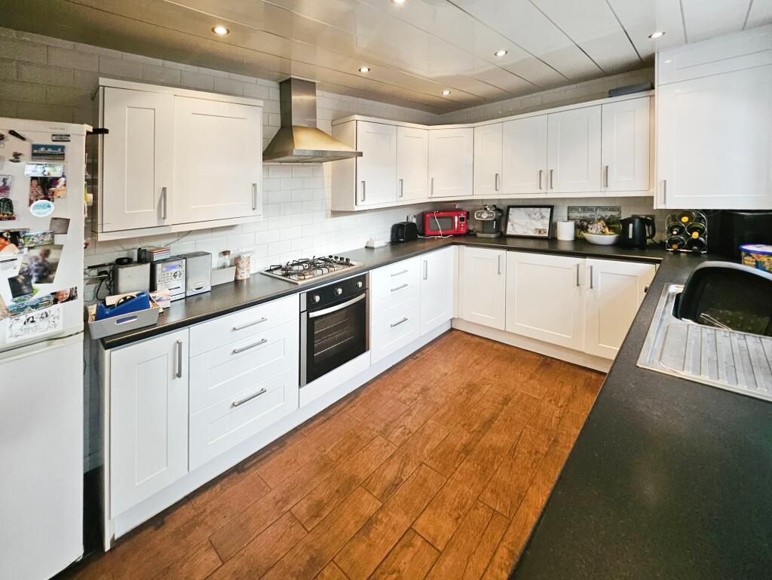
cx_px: 386
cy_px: 290
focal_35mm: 13
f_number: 2.2
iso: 200
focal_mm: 1.7
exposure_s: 1/50
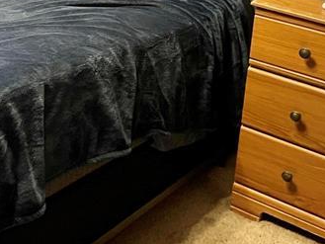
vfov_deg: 17.5
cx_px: -18
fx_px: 761
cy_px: -40
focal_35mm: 81
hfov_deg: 22.9
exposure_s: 1/30
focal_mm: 4.2
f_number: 1.6
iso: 800
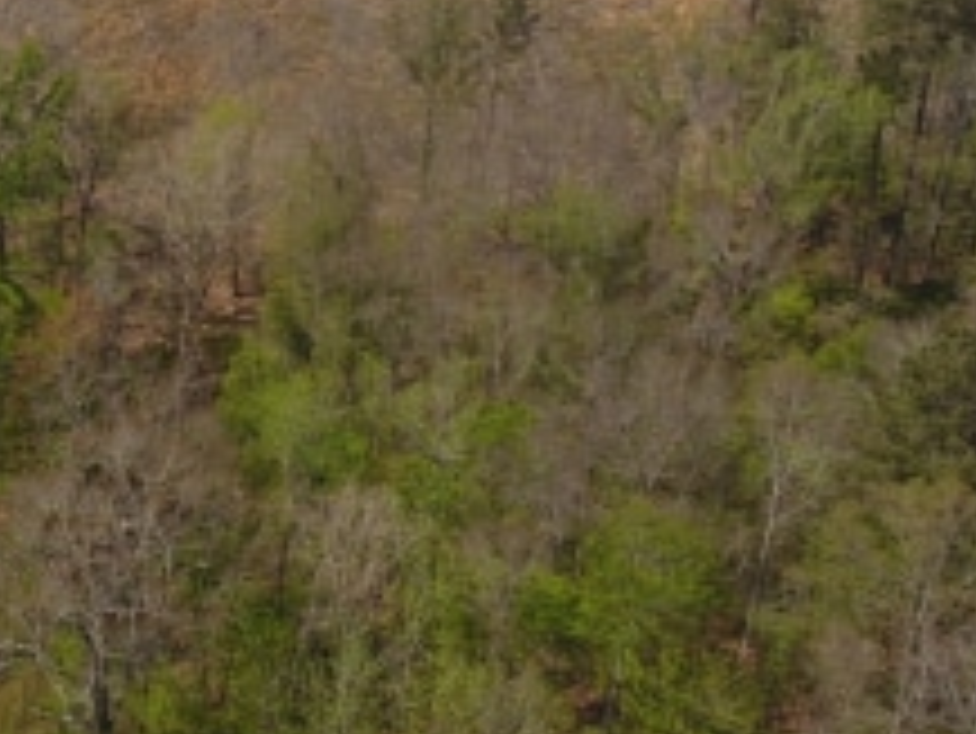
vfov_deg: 24.1
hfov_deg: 31.2
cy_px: 72
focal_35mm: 59
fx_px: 1664
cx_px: 94
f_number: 2.8
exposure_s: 1/914
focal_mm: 3.61
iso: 100
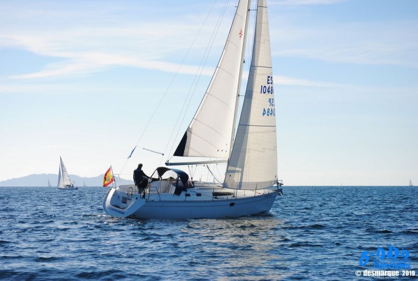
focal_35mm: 102
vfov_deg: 13.5
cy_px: 140
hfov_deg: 20.0
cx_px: 209
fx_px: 1187
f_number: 6.3
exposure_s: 1/640
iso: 100
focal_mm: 68
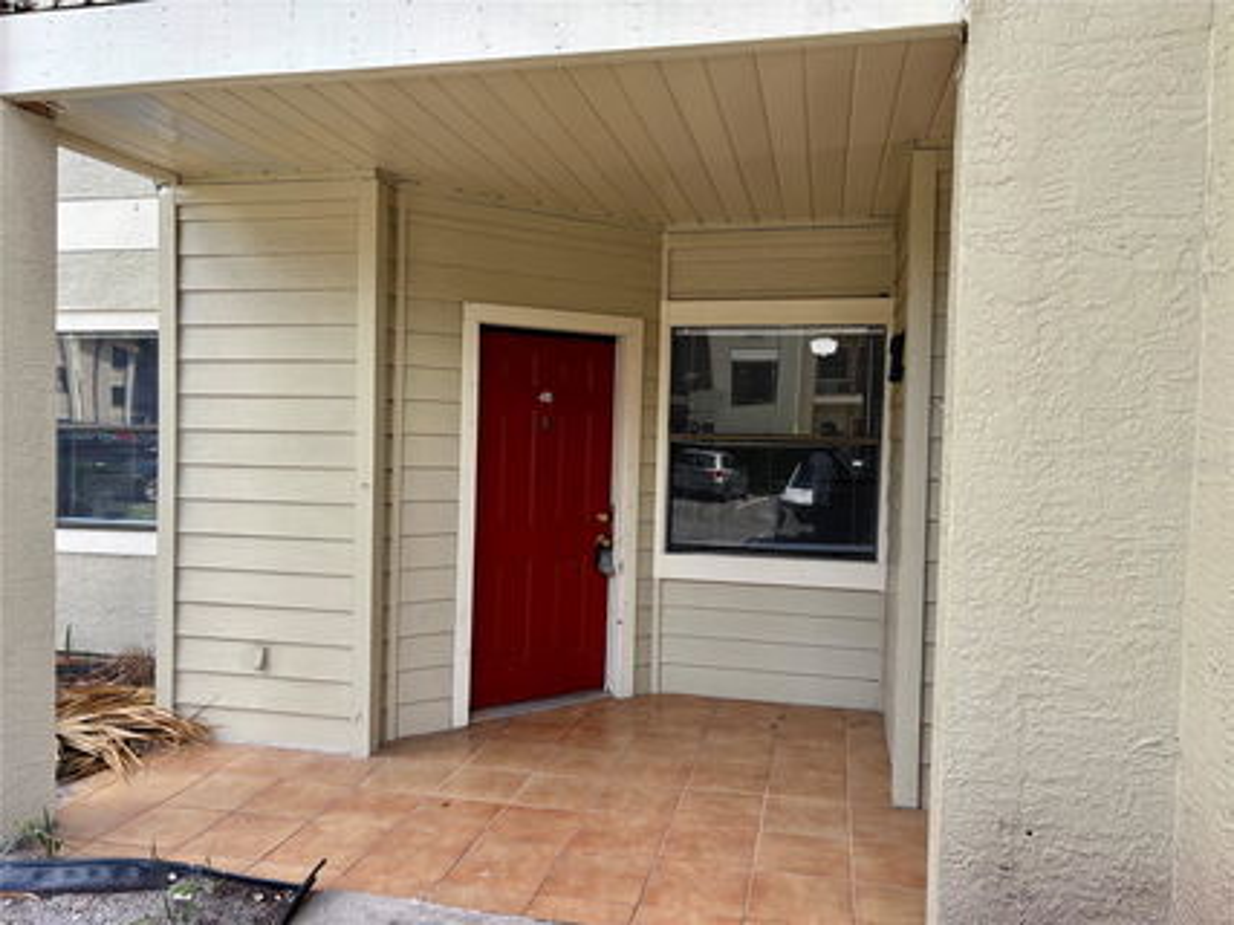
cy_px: 462
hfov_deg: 67.3
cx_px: 617
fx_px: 927
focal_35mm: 26
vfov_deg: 53.0
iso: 50
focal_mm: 5.96
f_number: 1.6
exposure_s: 1/607
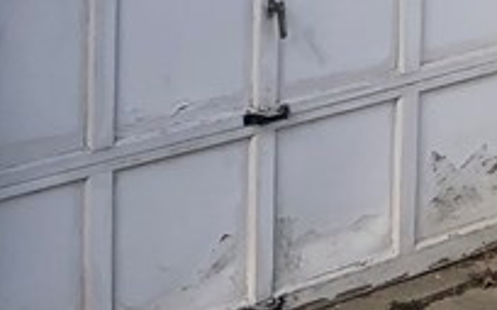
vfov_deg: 8.4
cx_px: -200
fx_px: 2016
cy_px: -273
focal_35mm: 149
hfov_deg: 13.4
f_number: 1.8
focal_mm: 3.99
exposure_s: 1/827
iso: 20
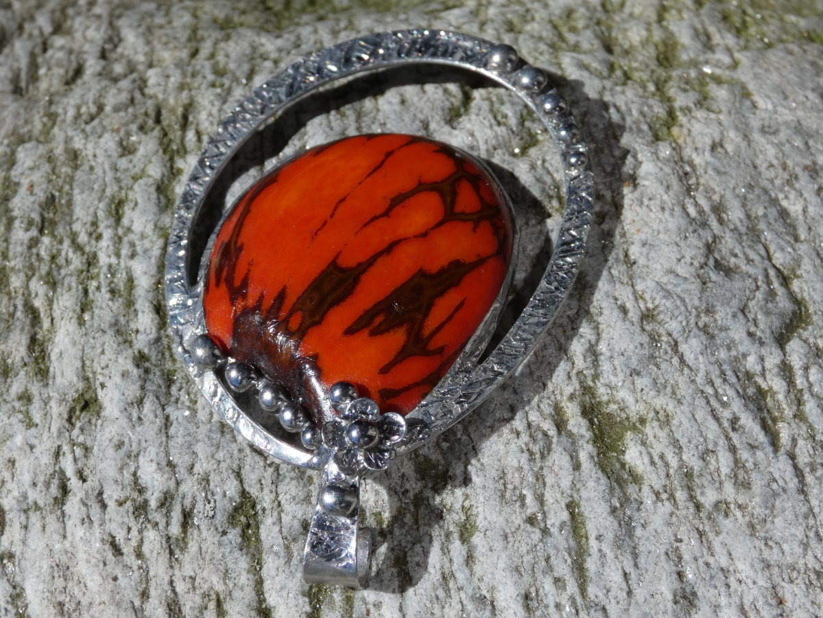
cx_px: 412
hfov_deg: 43.9
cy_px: 309
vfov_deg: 33.6
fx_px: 1022
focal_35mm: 43
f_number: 5
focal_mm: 7.8
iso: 80
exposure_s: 1/1000
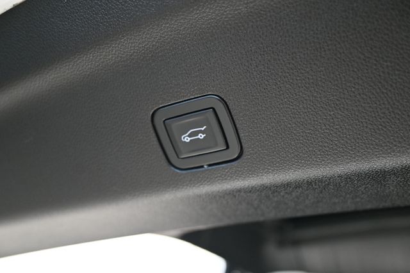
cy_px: 136
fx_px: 393
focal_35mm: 34
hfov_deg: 55.1
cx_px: 205
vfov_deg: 38.3
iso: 320
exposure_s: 1/250
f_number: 4.2
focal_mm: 23
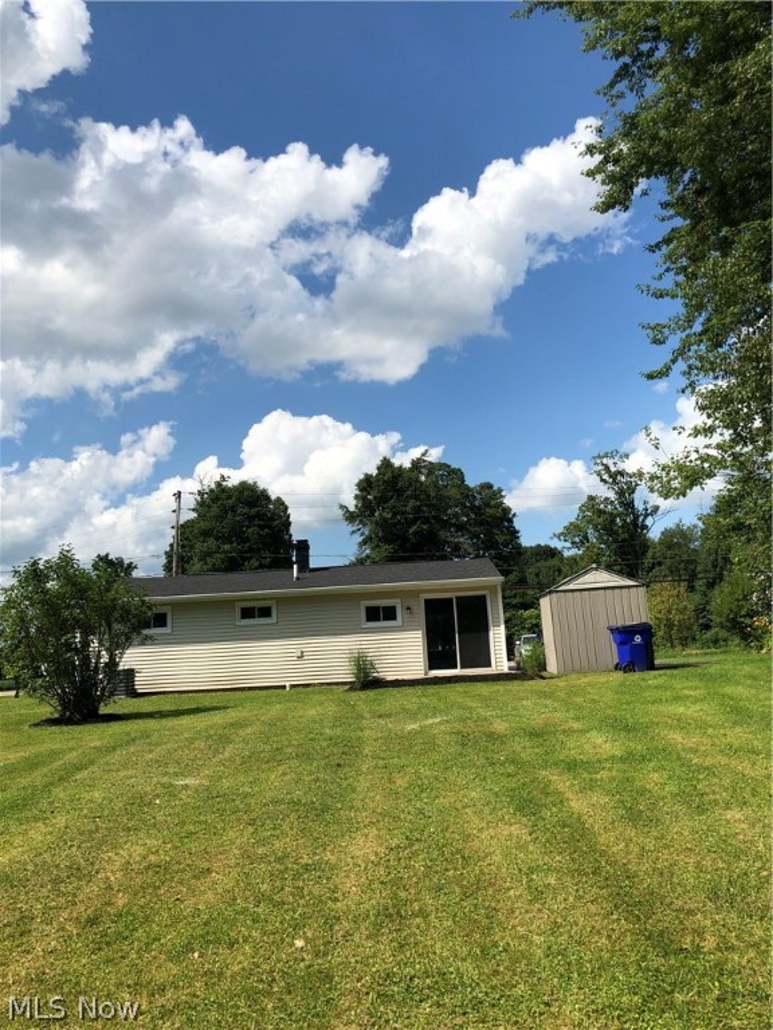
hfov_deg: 49.7
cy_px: 515
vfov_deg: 63.4
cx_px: 386
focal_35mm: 28
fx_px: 834
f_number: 1.8
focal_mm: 3.99
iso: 25
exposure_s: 1/2825
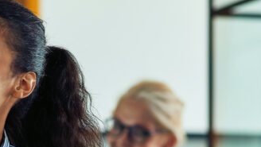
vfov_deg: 4.4
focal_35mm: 278
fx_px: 1925
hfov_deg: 7.8
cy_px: 119
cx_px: 92
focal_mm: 85
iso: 250
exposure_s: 1/200
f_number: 2.2
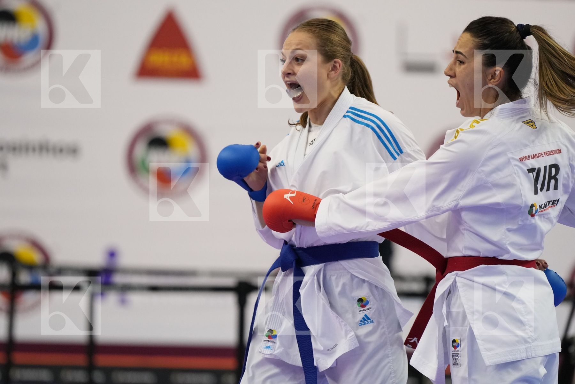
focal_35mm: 300
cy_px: 192
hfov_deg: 6.9
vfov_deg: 4.6
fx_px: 4791
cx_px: 288
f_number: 2.8
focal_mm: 200
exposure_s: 1/1000
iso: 2500
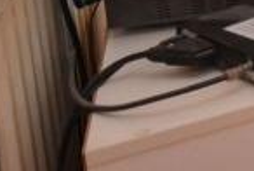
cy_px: -252
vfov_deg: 10.9
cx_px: 685
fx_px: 742
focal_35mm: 105
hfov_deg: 12.6
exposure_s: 1/60
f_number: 3.5
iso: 1800
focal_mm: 10
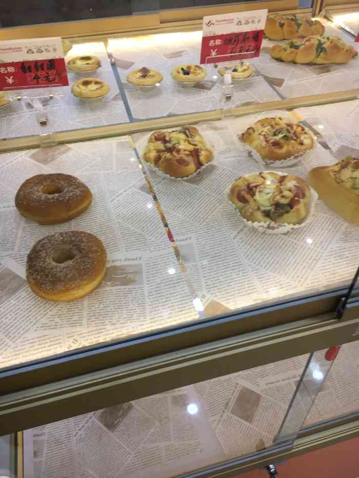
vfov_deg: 61.7
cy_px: 239
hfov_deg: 48.2
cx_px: 180
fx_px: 401
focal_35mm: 29
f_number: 2.2
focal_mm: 4.15
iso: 64
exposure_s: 1/33
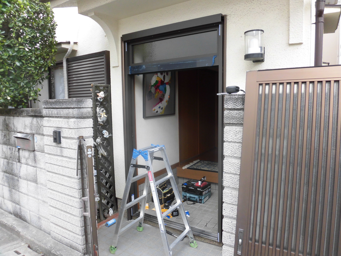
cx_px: 170
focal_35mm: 24
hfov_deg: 71.6
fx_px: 236
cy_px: 128
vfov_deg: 56.8
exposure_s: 1/100
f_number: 3.1
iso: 100
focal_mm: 4.3
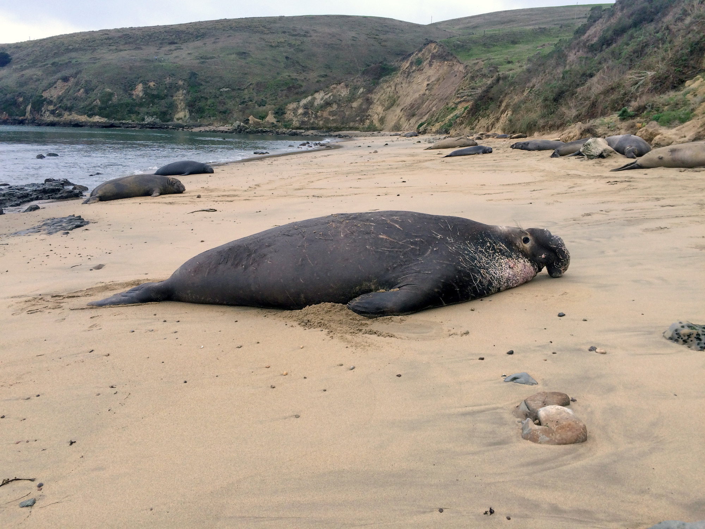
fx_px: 591
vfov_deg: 48.2
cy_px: 264
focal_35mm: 29
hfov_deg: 61.7
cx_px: 352
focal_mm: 4.15
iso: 32
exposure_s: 1/366
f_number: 2.2
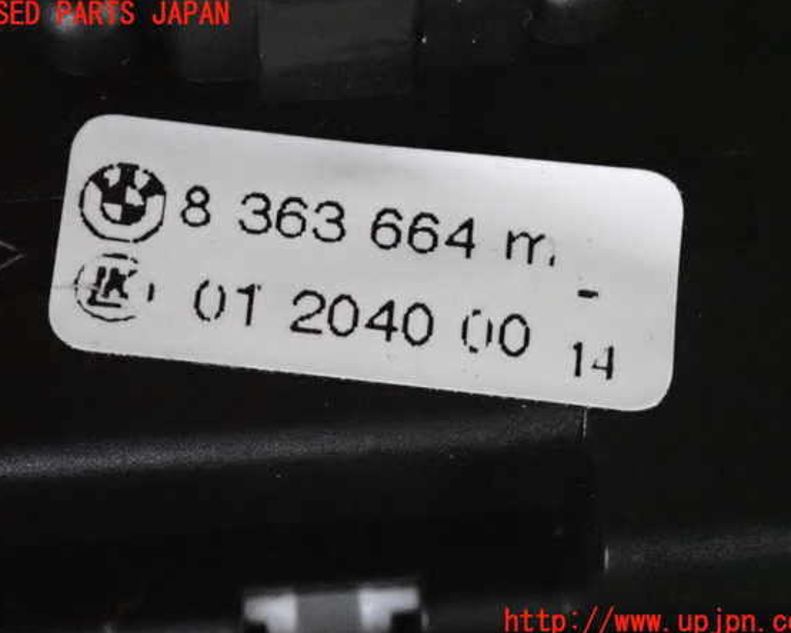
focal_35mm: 93
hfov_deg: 20.6
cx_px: 398
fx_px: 2177
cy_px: 319
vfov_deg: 16.5
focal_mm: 15.66
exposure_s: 1/500
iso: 5000
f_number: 4.5
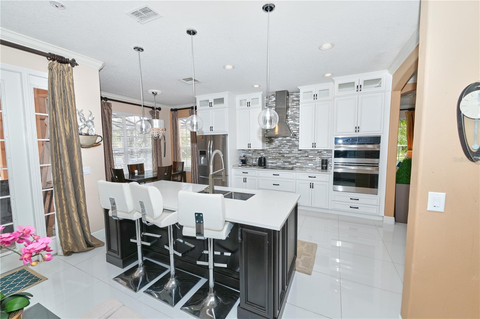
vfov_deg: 81.2
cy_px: 160
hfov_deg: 104.3
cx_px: 240
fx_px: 187
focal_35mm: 14
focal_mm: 14
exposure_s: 1/200
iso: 400
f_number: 5.6
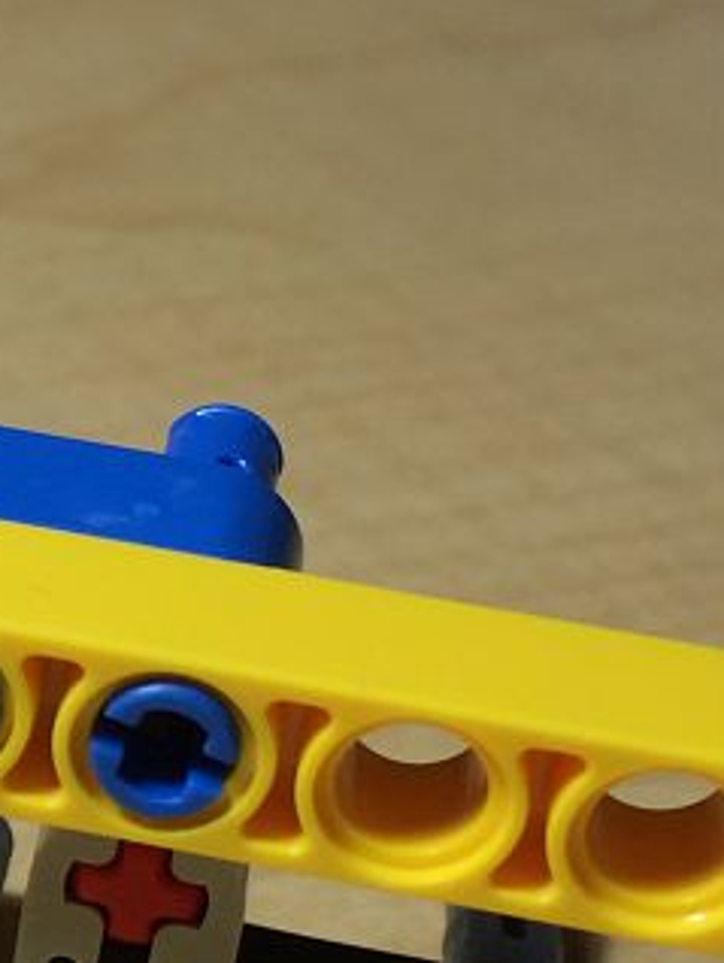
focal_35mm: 123
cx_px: -563
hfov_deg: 11.3
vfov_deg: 16.0
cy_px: 644
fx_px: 3425
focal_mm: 4.12
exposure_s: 1/60
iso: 40
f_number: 2.2
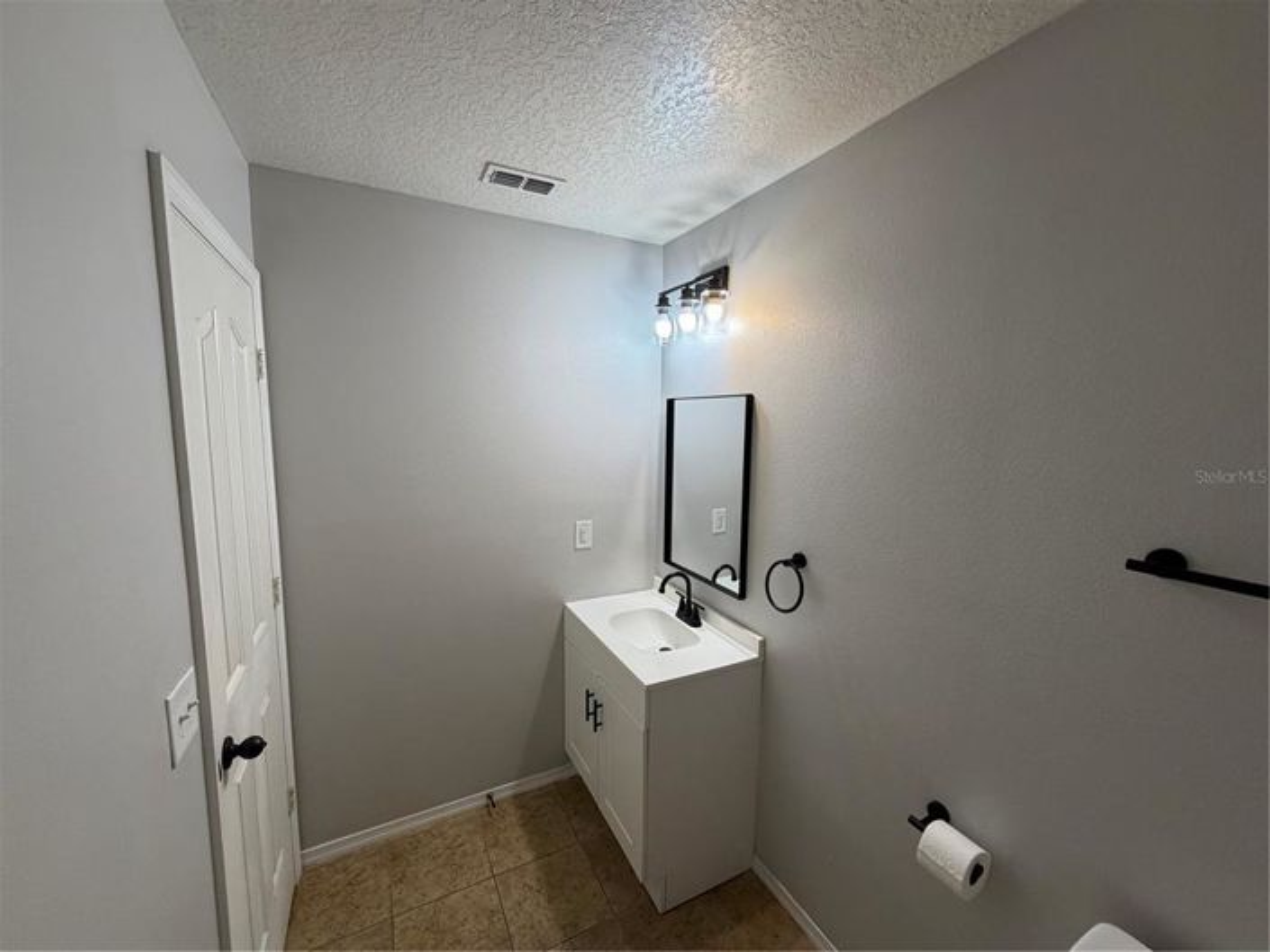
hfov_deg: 102.1
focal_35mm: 14
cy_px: 476
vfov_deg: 85.6
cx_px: 635
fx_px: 513
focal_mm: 2.22
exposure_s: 1/120
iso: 250
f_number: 2.2
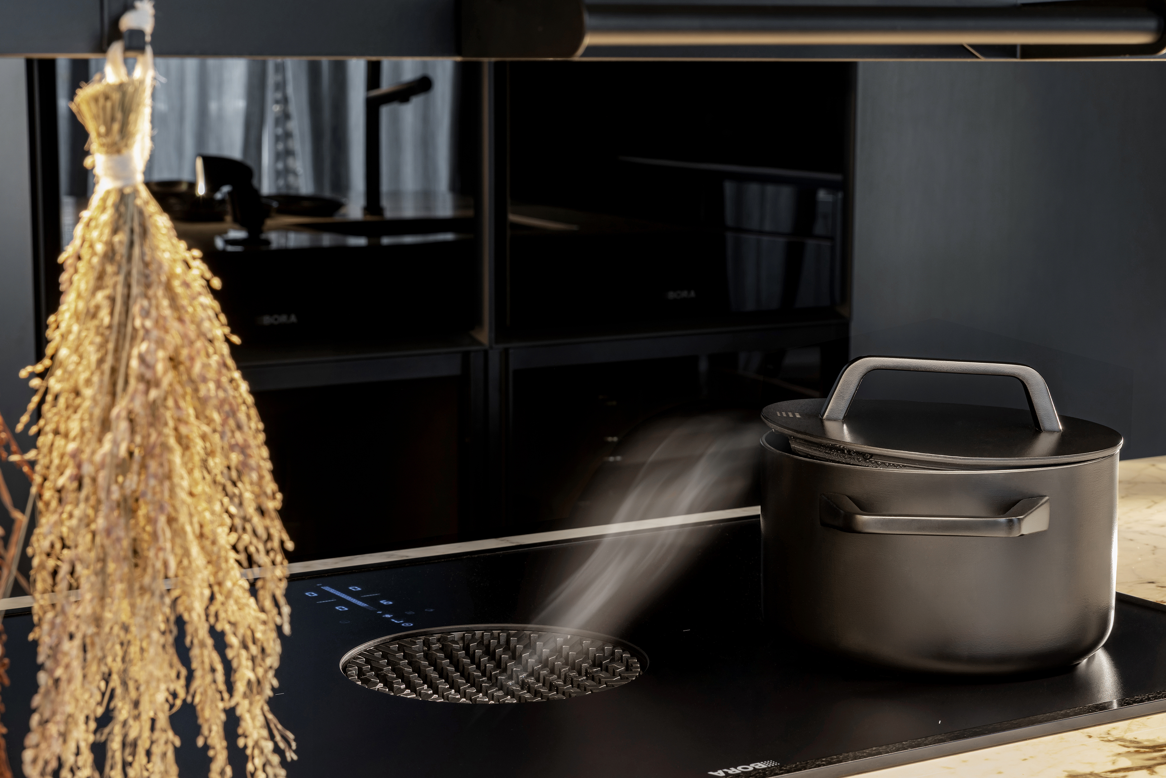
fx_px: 2268
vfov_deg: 19.5
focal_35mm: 70
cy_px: 389
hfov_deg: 28.8
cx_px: 583
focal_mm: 70
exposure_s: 3
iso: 100
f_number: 11
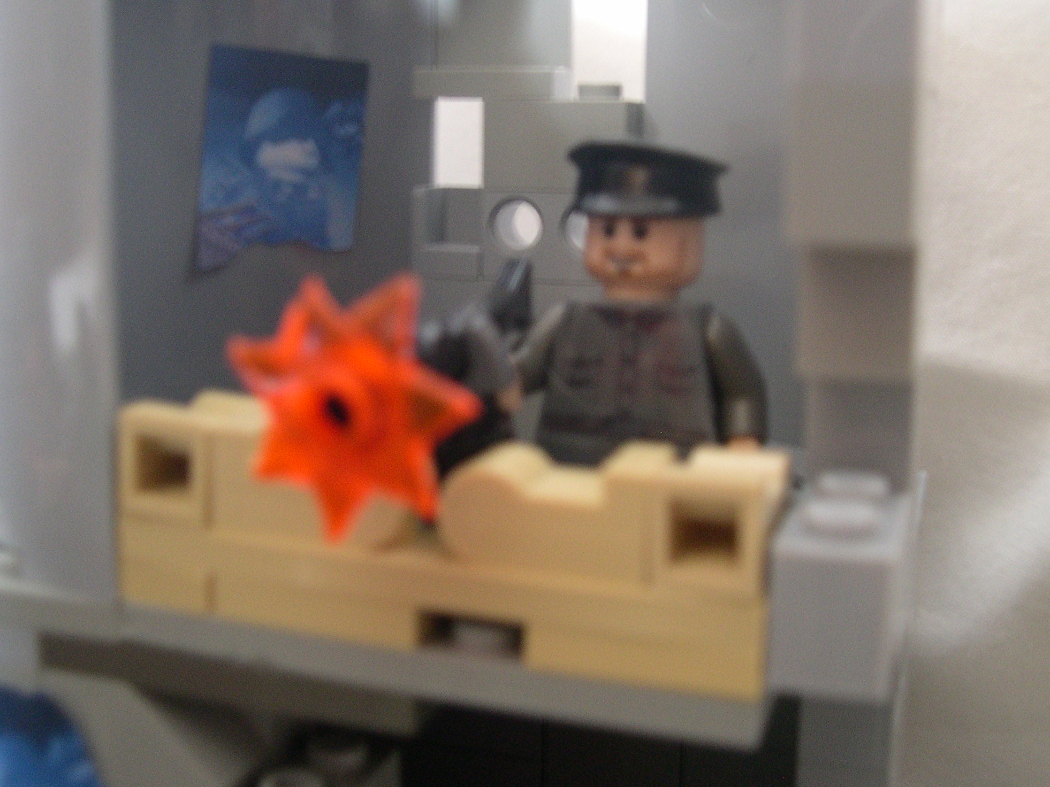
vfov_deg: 32.8
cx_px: 560
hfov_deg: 42.9
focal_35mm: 44
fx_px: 1335
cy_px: 347
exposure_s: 1/4.2
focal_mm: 8
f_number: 2.8
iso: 326
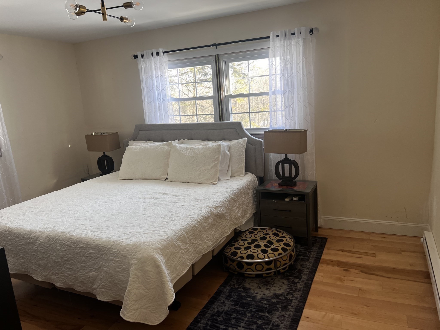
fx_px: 330
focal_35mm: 26
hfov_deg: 67.3
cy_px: 165
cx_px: 220
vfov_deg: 53.1
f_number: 1.5
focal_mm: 5.7
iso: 100
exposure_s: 1/121
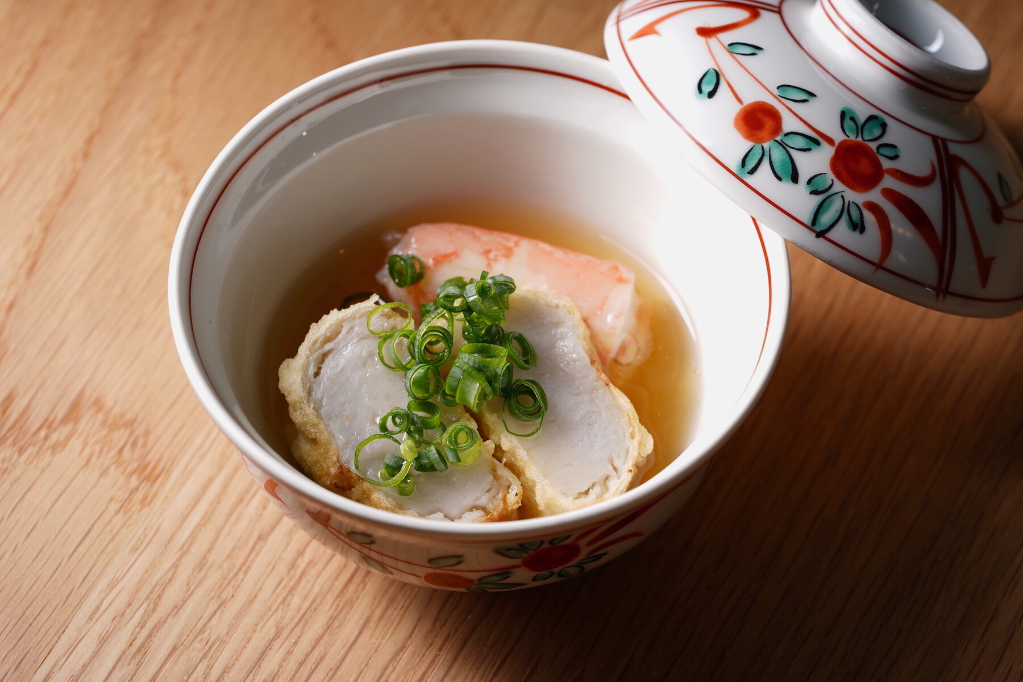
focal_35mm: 90
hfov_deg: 22.6
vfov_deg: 15.2
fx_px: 2557
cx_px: 512
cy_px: 341
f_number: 8
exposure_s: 1/125
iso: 64
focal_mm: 90
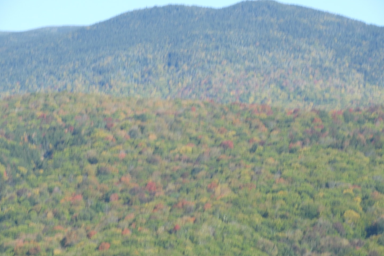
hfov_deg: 7.3
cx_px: 192
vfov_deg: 4.9
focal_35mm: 282
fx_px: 3008
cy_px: 137
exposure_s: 1/160
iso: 100
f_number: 5.5
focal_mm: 48.4
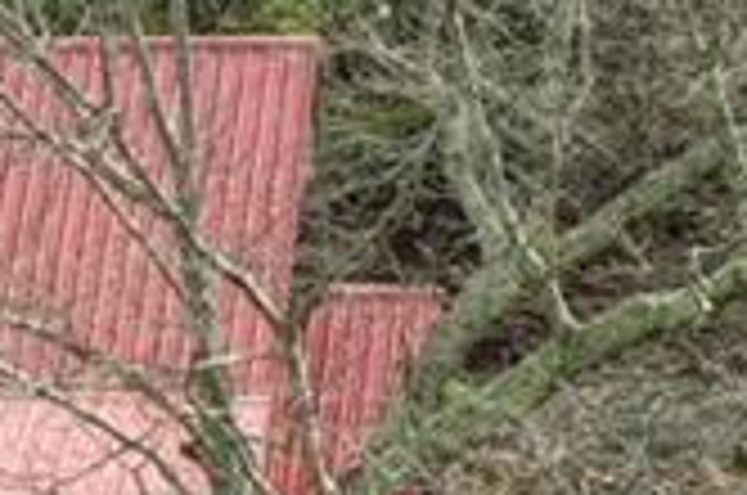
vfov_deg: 7.7
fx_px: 3583
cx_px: -572
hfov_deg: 11.1
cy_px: 850
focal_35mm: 173
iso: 100
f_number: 3.5
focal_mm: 10.3
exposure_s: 1/320
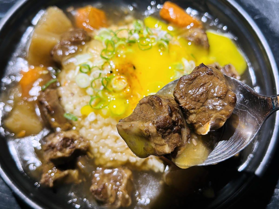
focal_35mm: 48
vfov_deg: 30.3
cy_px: 104
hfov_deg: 39.7
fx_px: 387
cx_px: 140
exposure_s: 1/60
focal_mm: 6.86
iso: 64
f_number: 1.78
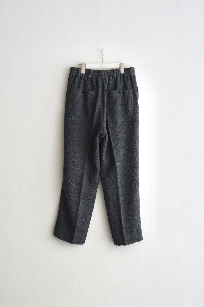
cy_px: 154
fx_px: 416
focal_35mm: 49
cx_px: 102
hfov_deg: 27.5
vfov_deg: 40.3
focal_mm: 49
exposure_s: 1/160
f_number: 4.5
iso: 800
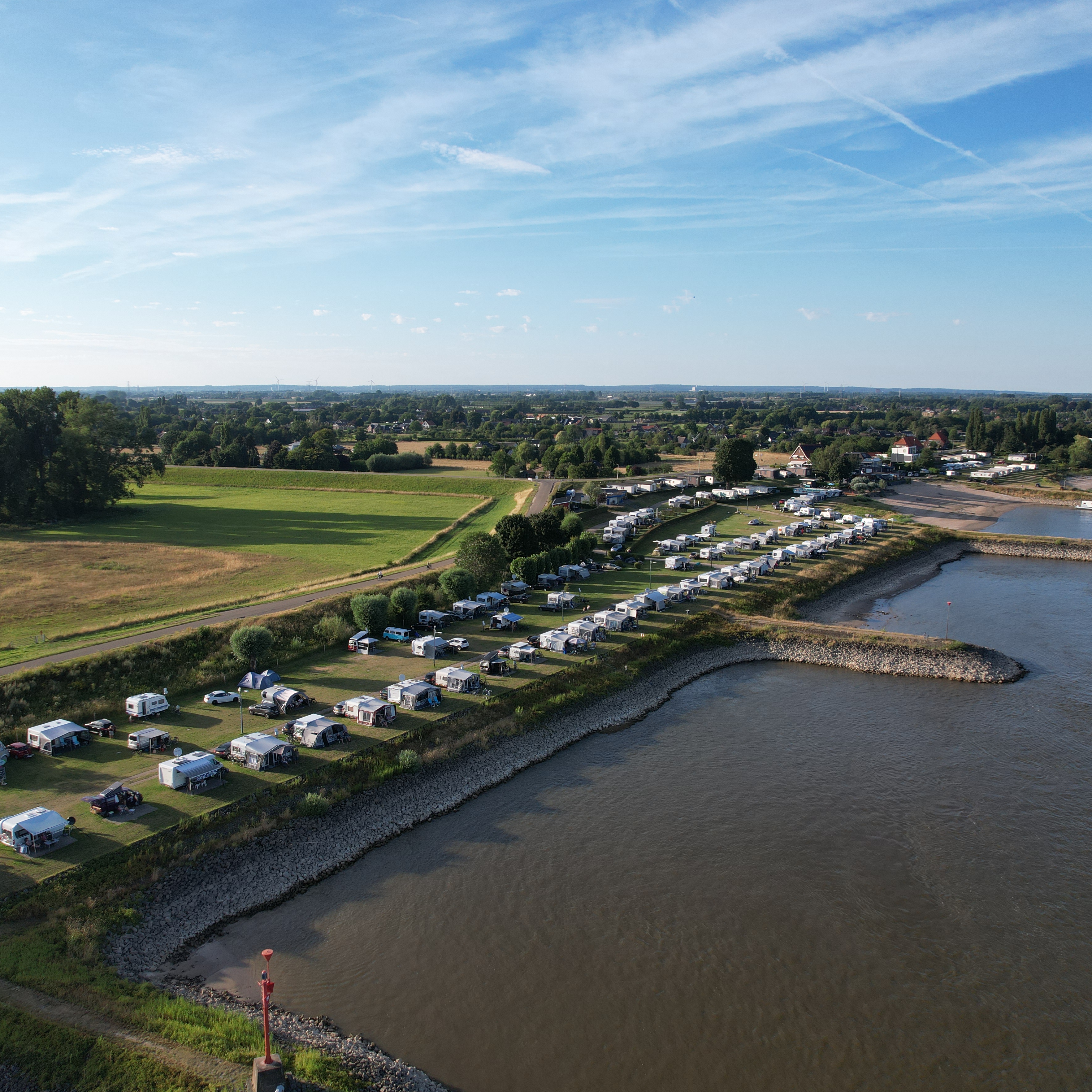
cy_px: 553
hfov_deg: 55.6
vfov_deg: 55.6
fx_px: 1035
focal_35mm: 29
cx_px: 514
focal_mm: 8.38
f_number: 2.8
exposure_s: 1/1250
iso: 110
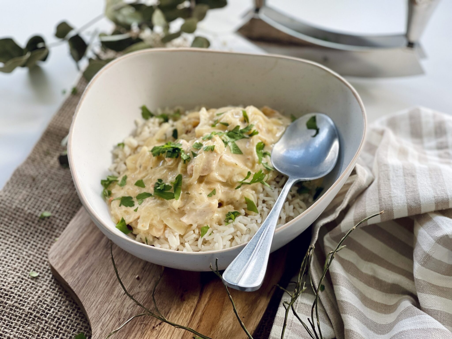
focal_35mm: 64
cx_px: 226
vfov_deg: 22.9
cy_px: 170
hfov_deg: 30.3
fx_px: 836
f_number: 2.2
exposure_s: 1/121
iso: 80
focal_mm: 7.5
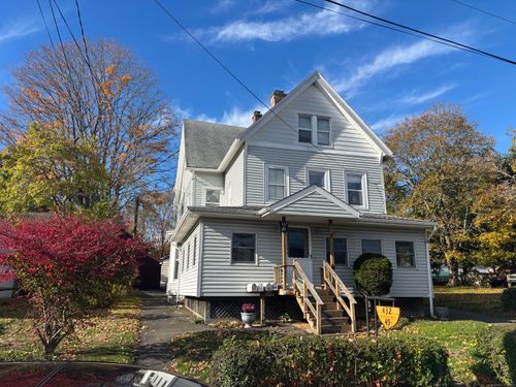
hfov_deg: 67.3
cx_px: 258
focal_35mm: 26
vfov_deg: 53.1
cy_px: 194
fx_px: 388
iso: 50
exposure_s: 1/2342
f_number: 1.6
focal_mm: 5.96
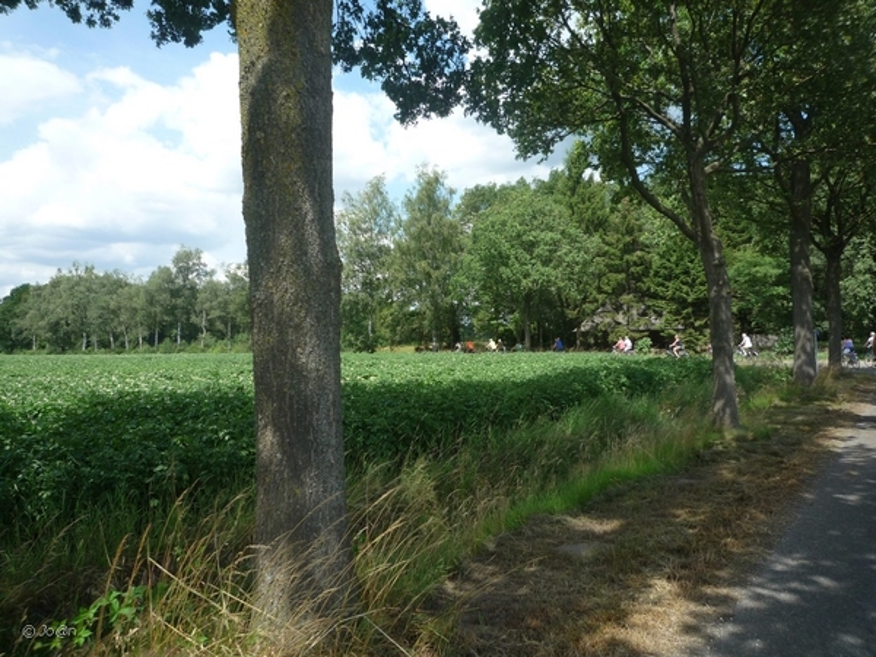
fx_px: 633
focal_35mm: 25
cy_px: 328
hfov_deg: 69.4
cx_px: 438
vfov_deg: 54.9
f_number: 3.5
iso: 100
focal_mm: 4.4
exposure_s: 1/500
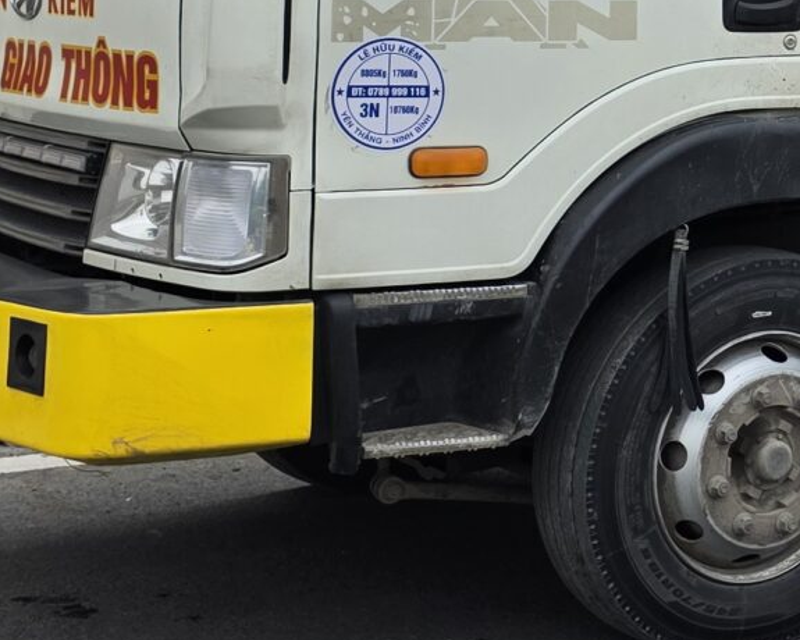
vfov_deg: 14.9
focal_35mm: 100
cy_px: -120
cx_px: 1112
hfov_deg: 17.7
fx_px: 2368
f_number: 1.7
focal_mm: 6.3
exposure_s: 1/3092
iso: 80
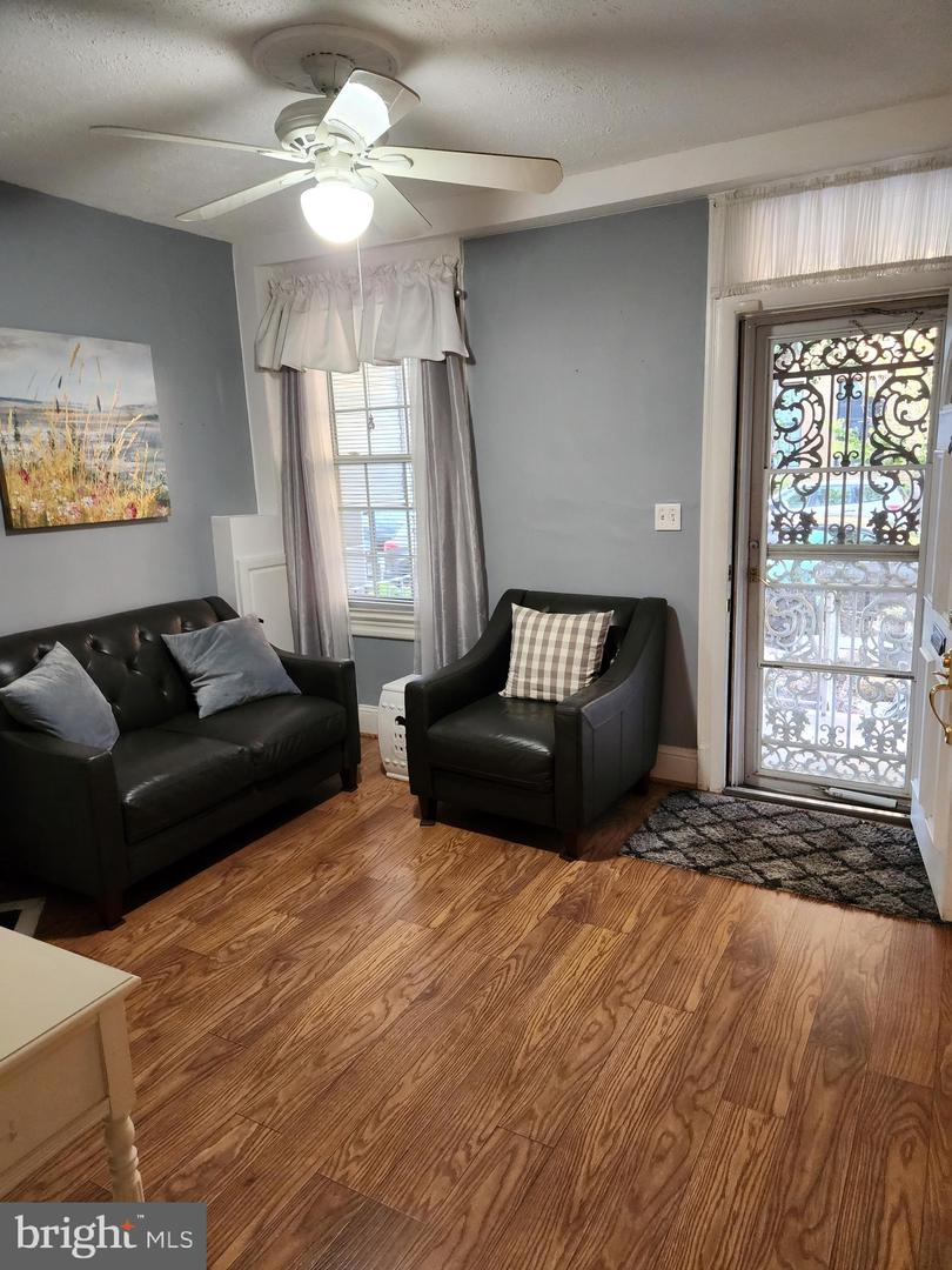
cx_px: 476
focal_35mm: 23
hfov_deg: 58.9
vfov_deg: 73.9
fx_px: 843
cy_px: 635
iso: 640
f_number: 1.8
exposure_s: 1/120
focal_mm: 5.4
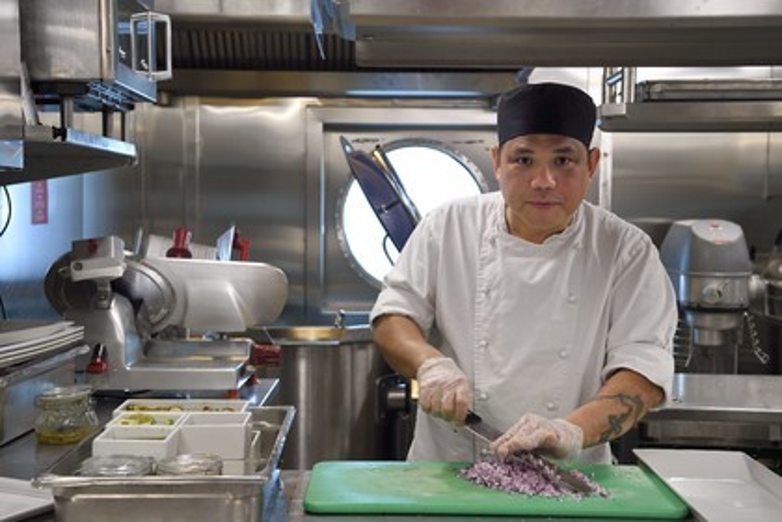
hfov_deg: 38.2
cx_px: 391
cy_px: 261
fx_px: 1129
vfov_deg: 26.0
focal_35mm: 52
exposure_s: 1/125
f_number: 6.3
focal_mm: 52
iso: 1600
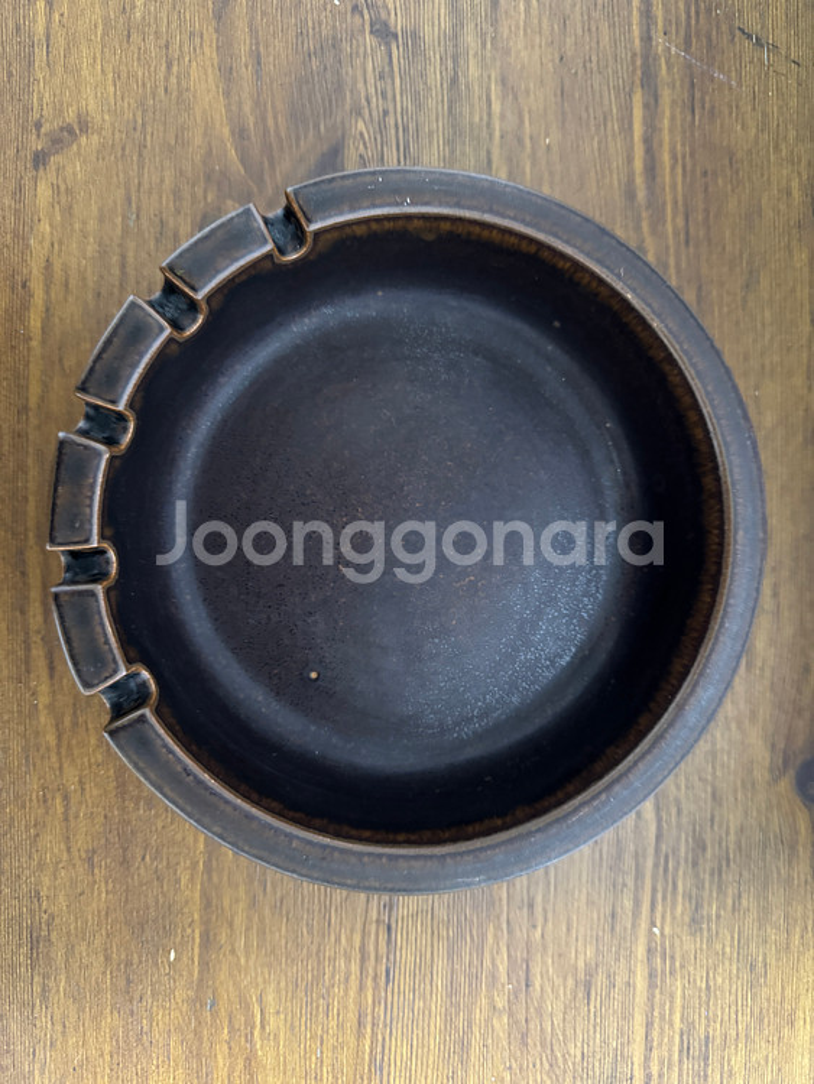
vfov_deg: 71.6
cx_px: 407
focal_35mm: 24
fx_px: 752
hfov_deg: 56.8
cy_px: 542
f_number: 1.78
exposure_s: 1/20
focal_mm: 6.76
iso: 1600
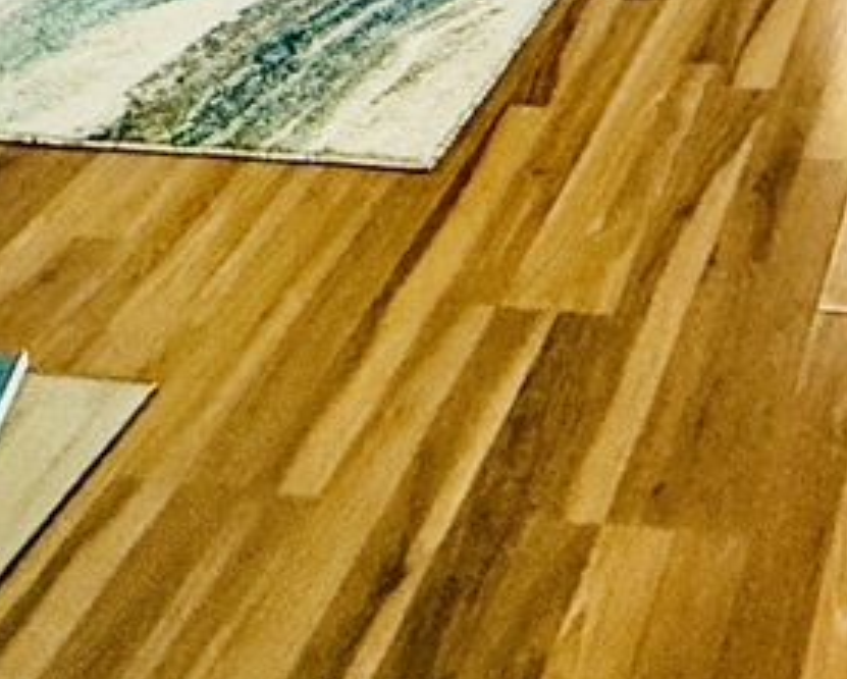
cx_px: 850
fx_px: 1781
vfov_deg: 17.1
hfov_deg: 25.4
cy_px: -590
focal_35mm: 71
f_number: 2.2
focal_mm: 2.22
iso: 500
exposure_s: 1/60
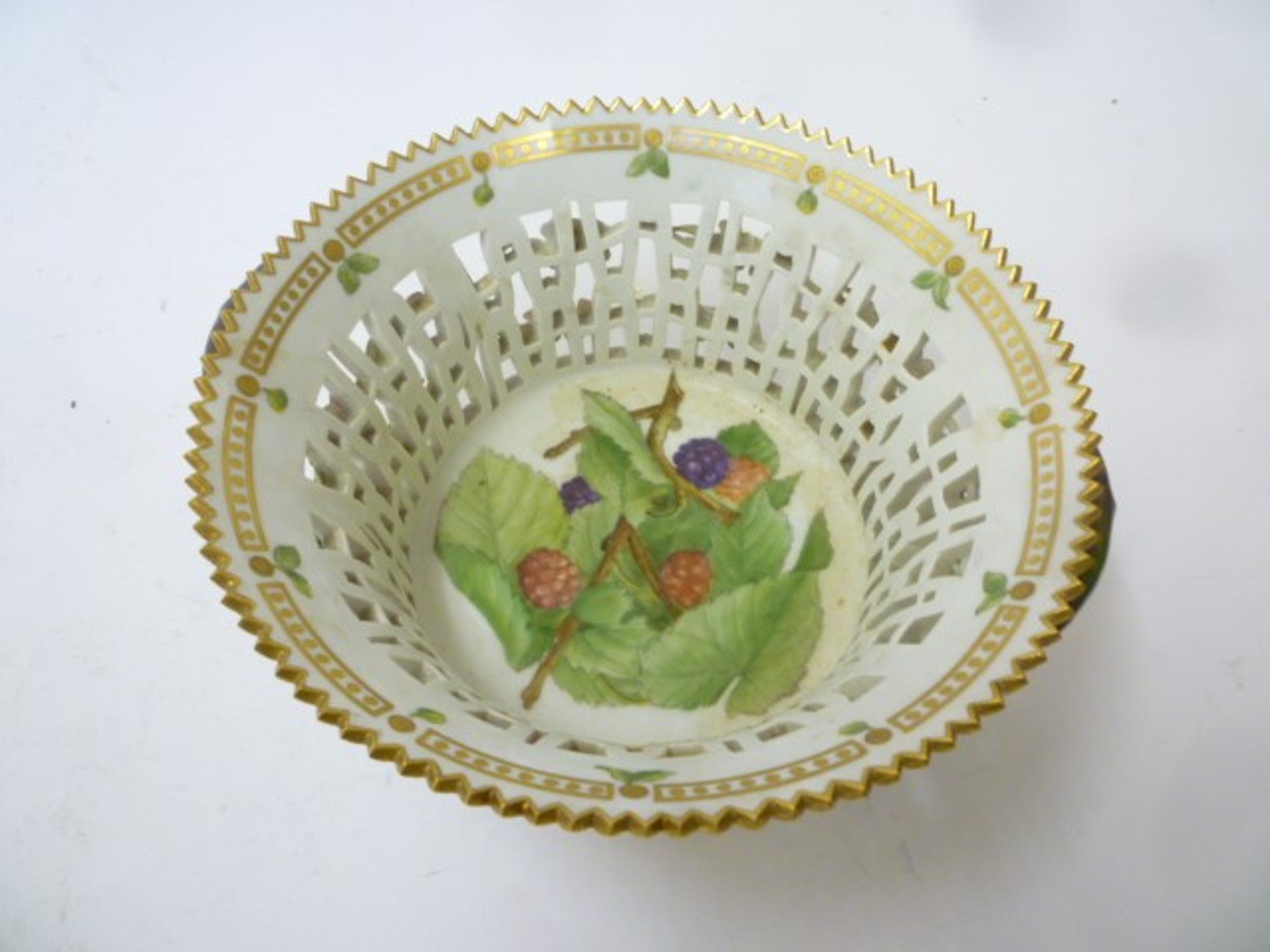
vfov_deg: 48.2
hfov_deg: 61.7
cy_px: 476
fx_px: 1064
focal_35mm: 29
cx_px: 635
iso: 250
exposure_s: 1/30
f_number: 3.3
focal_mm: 5.2
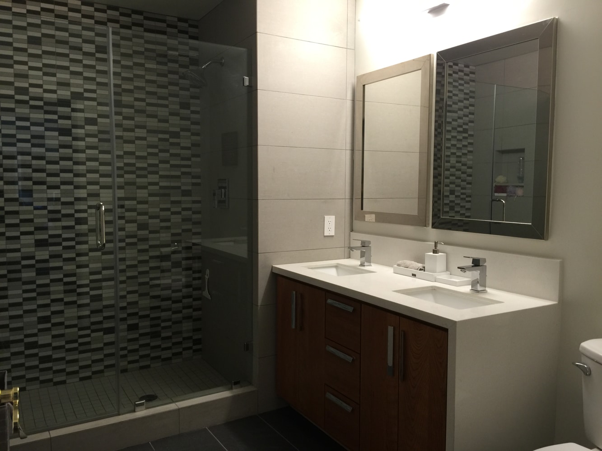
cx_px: 301
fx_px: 504
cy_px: 226
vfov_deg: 48.2
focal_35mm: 29
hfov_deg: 61.7
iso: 32
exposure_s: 1/15
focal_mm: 4.15
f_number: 2.2
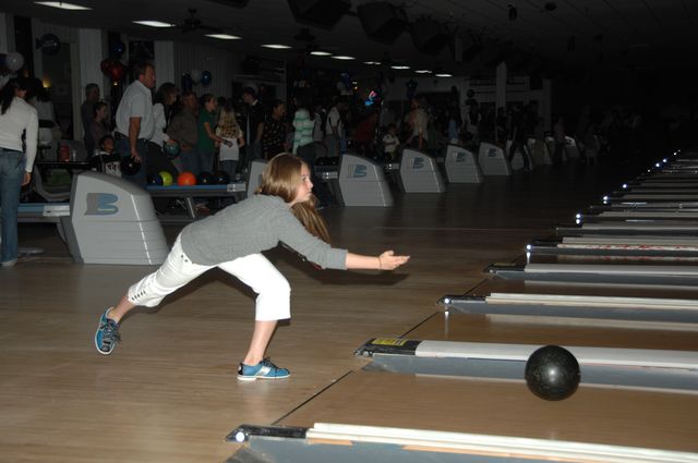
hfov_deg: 31.9
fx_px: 1220
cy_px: 232
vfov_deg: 21.5
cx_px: 349
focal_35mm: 63
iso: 200
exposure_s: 1/125
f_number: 4.5
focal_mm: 42
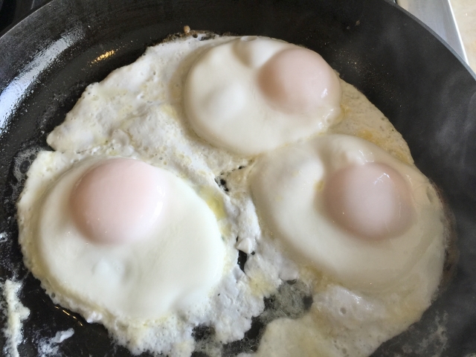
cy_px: 178
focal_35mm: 29
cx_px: 238
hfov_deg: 61.7
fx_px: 399
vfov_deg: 48.2
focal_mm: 4.15
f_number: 2.2
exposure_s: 1/30
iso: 32
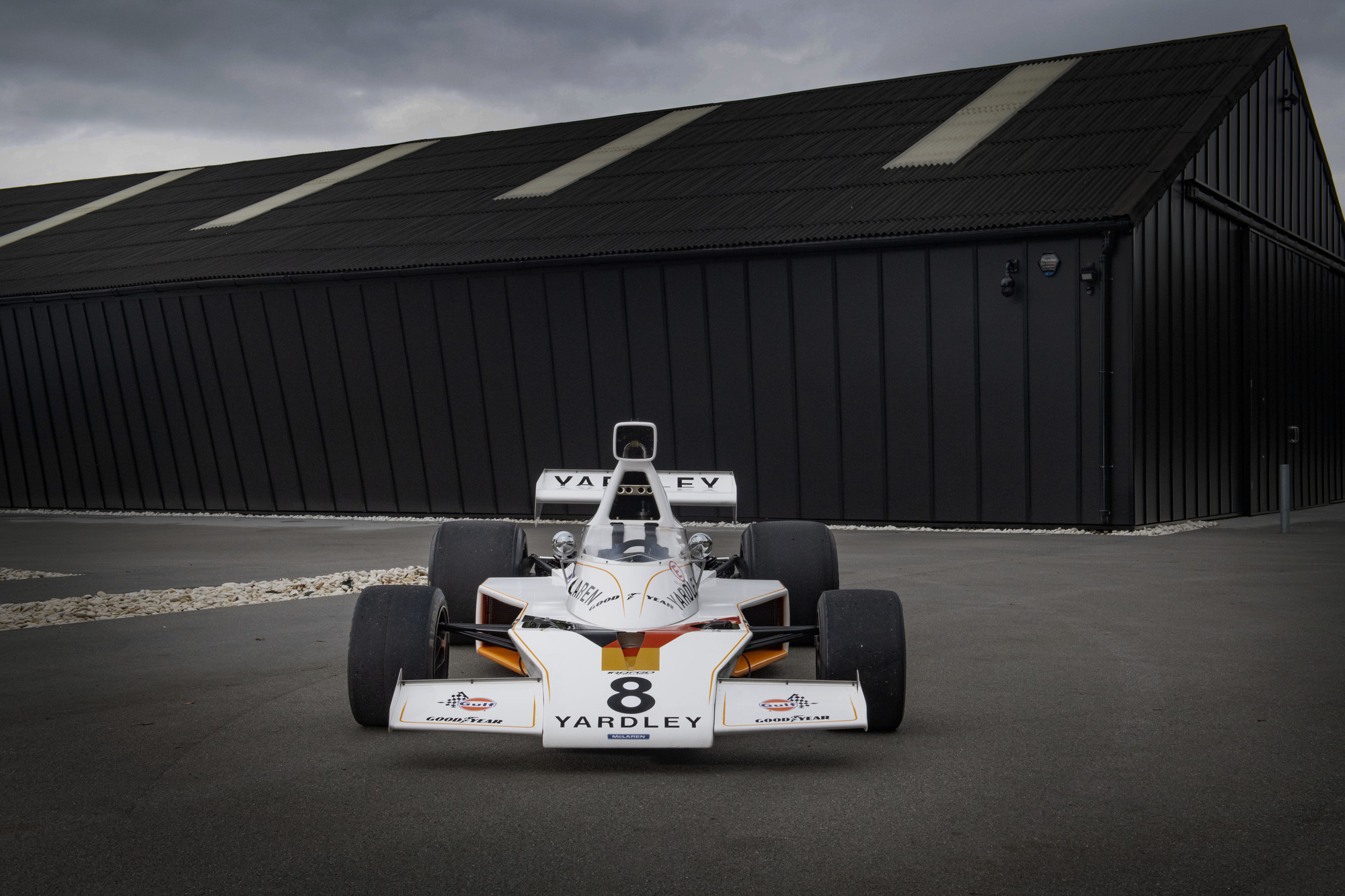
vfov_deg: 30.5
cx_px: 672
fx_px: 1644
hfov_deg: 44.5
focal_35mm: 44
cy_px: 448
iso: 1000
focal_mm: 44
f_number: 7.1
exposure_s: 1/80
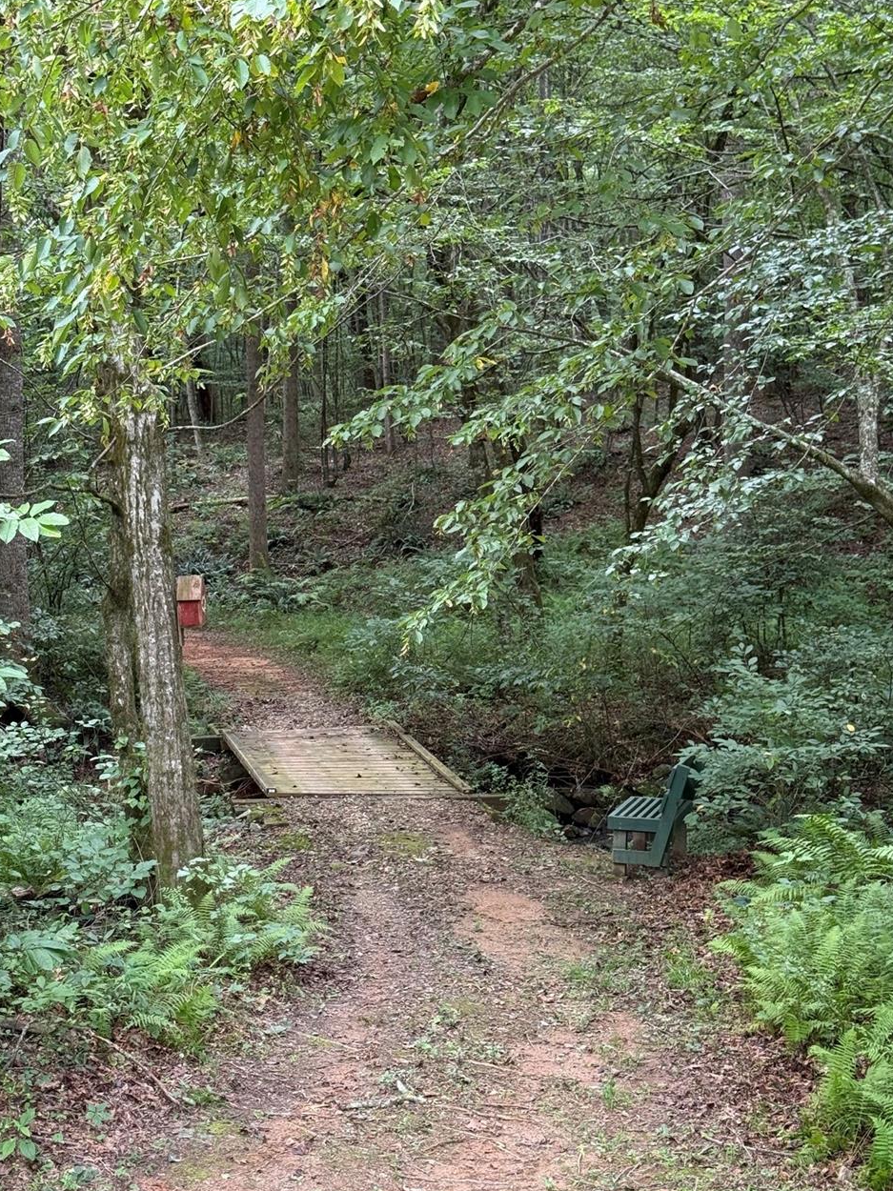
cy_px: 605
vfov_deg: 32.7
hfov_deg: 24.8
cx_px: 377
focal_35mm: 59
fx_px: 2030
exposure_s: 1/116
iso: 100
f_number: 1.78
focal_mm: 6.76
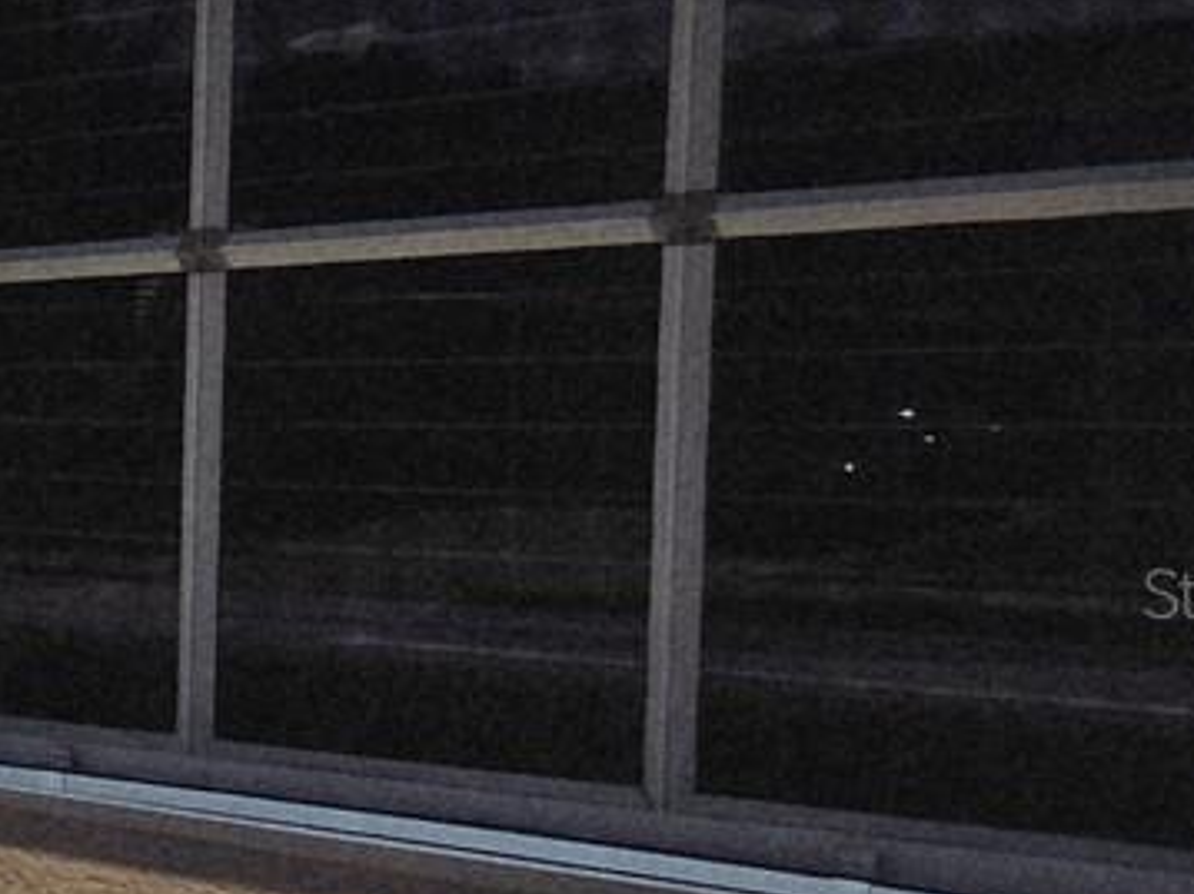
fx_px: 2000
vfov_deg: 25.1
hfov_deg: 19.1
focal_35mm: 58
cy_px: 592
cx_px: -1204
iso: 50
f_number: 2.2
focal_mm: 2.2
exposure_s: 1/3333
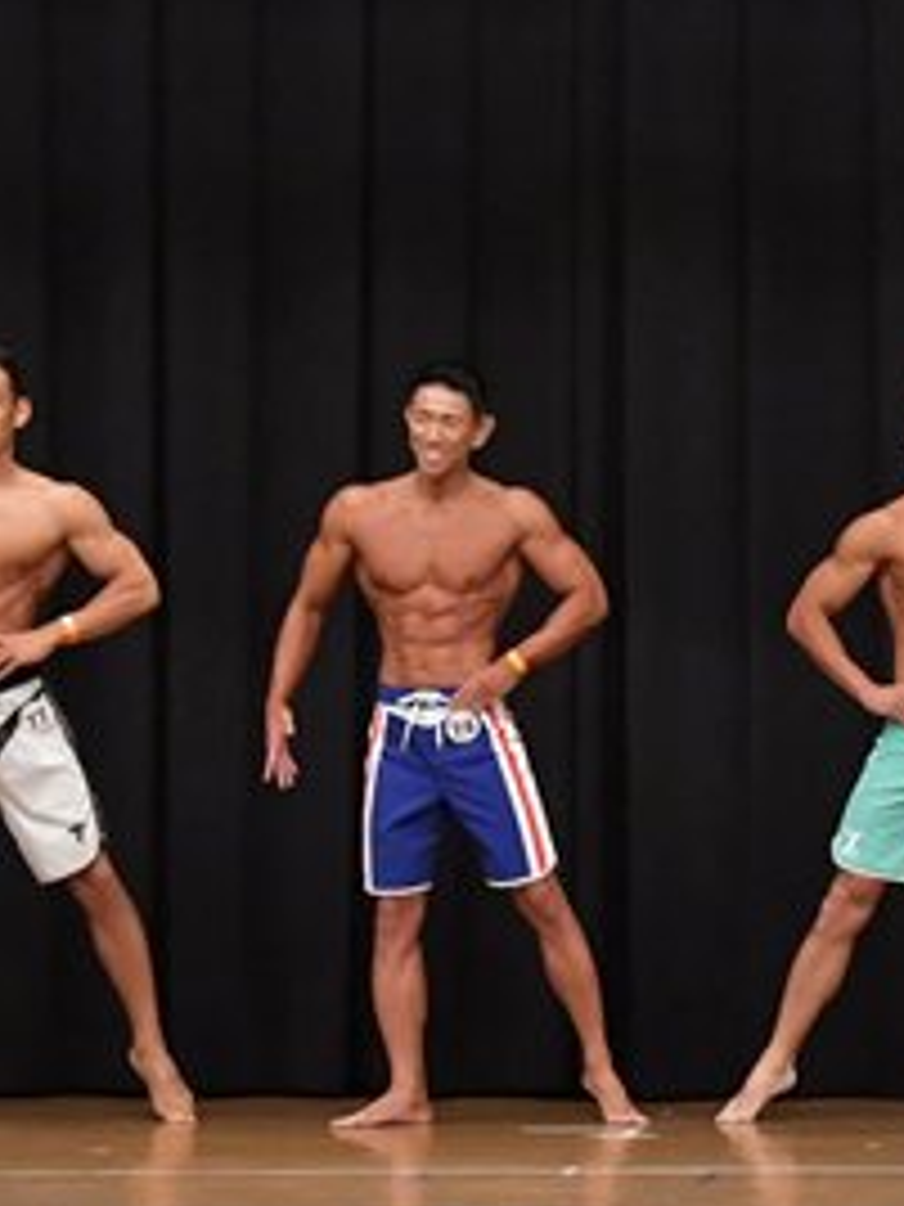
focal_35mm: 270
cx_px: 839
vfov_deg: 7.3
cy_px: 626
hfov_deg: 5.5
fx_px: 9401
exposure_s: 1/400
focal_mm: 65
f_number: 5.6
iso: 6400
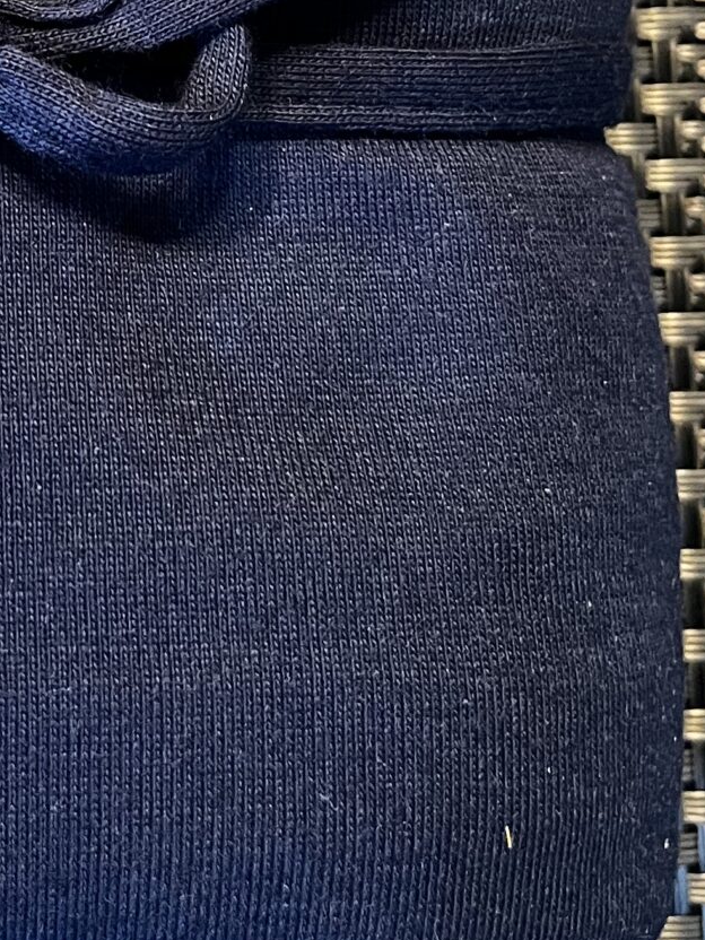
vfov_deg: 22.6
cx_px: -20
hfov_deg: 17.9
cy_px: -165
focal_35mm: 80
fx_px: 2172
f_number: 1.6
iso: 200
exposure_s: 1/50
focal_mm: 5.1
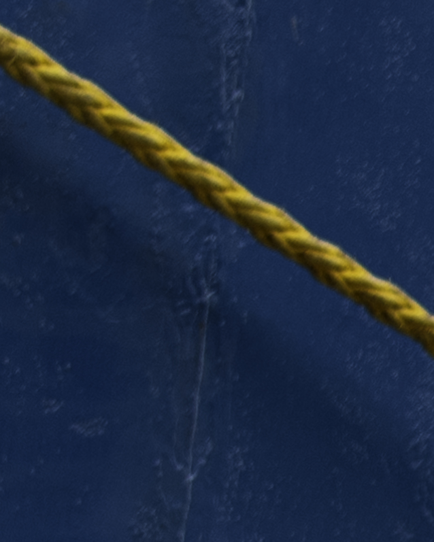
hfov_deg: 4.5
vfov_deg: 5.7
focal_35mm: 311
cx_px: 1901
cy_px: 1769
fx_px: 4991
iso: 64
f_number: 3.2
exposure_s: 1/500
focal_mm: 32
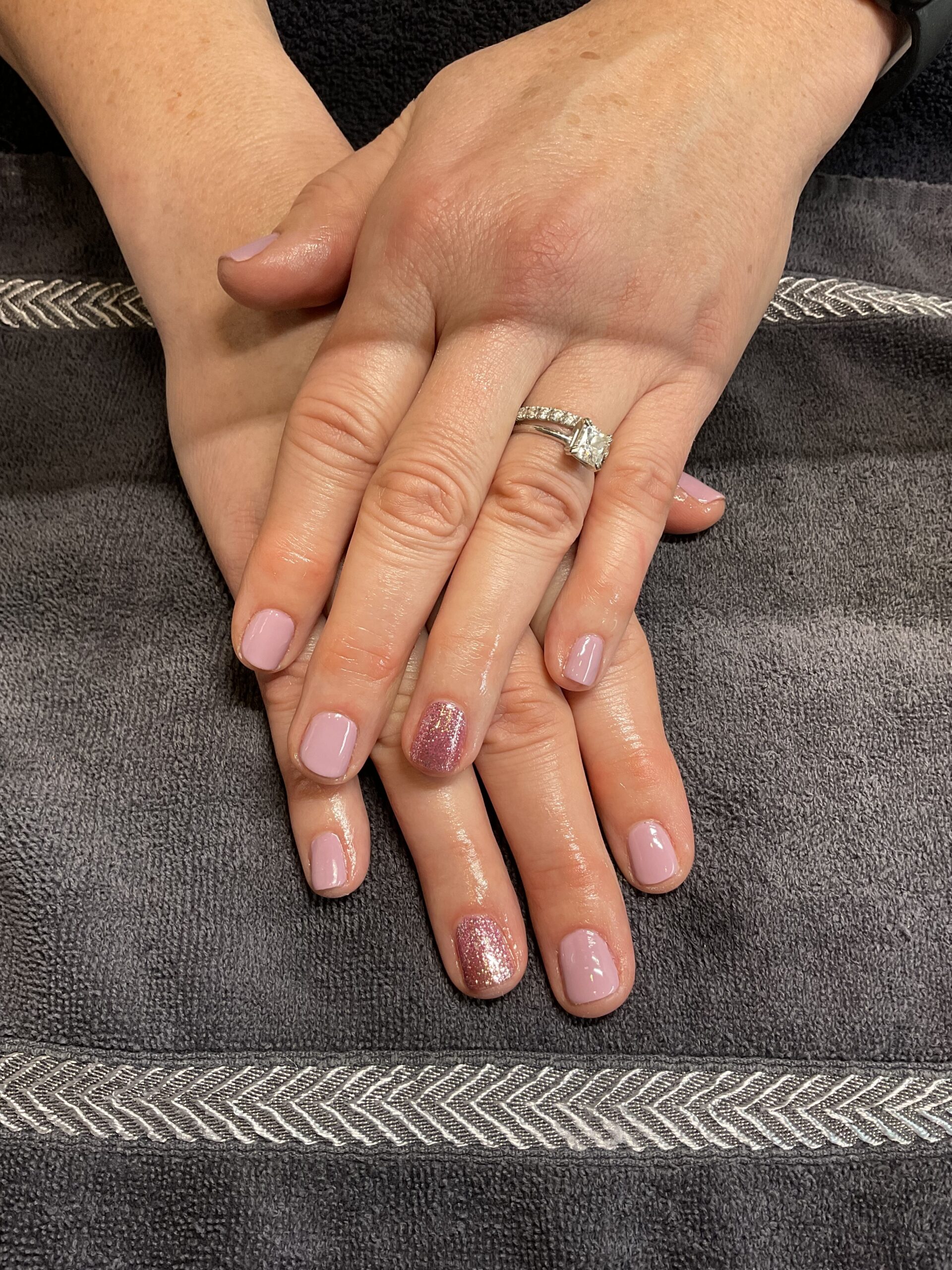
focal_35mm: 29
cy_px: 635
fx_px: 1063
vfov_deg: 61.7
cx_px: 476
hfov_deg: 48.2
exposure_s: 1/120
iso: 64
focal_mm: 3
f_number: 1.8
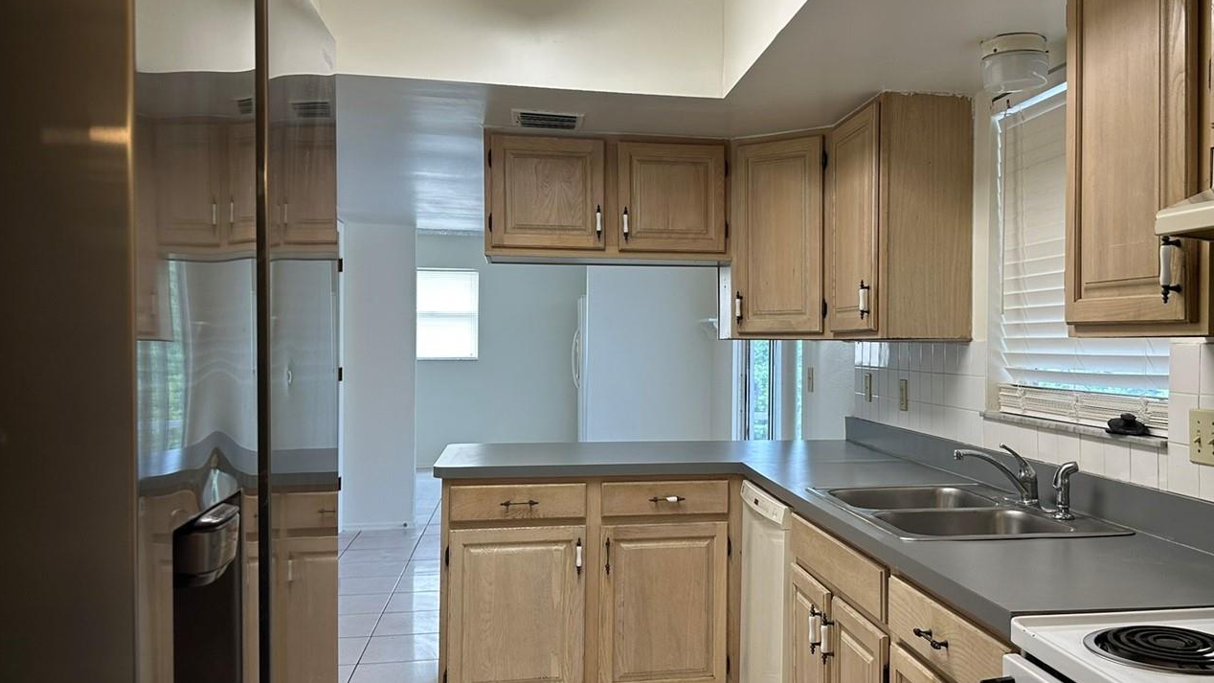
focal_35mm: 33
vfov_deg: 35.6
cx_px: 731
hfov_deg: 59.0
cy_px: 350
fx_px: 1062
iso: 100
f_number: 1.78
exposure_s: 1/120
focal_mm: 6.86
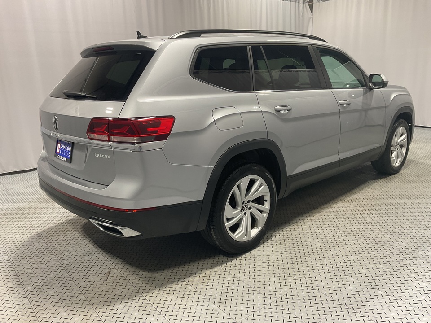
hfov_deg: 61.7
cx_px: 216
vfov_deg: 48.2
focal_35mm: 29
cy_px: 162
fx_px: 361
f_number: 1.8
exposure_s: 1/50
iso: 50
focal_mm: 3
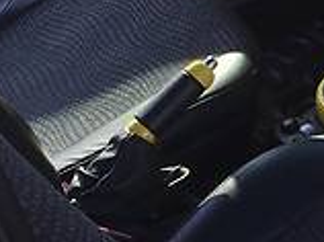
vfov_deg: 10.1
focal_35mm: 147
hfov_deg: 12.4
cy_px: 105
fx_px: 1374
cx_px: 574
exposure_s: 1/496
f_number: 2.2
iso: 25
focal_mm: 4.2
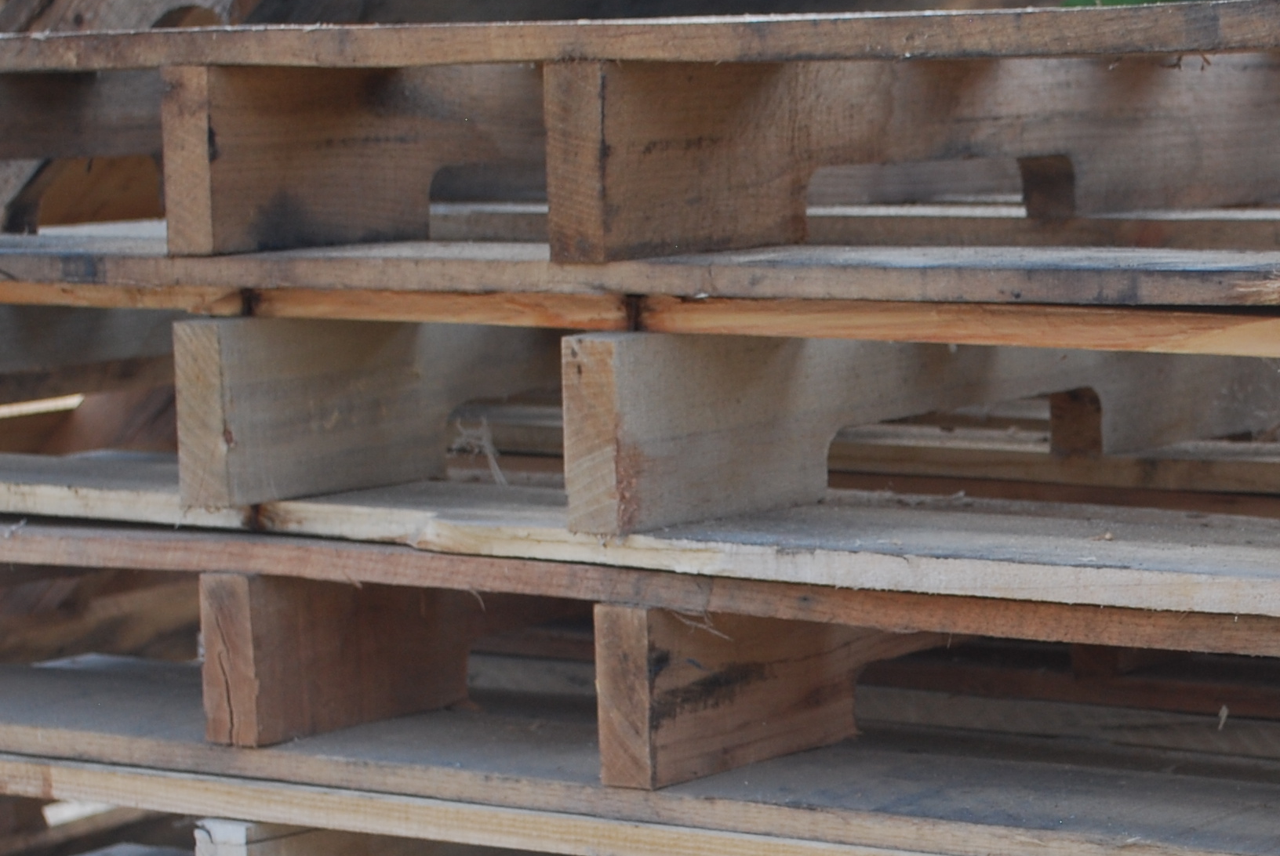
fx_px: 4307
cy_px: 734
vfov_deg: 11.3
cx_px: 1129
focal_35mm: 121
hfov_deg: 16.7
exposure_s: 1/125
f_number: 5.6
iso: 160
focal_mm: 34
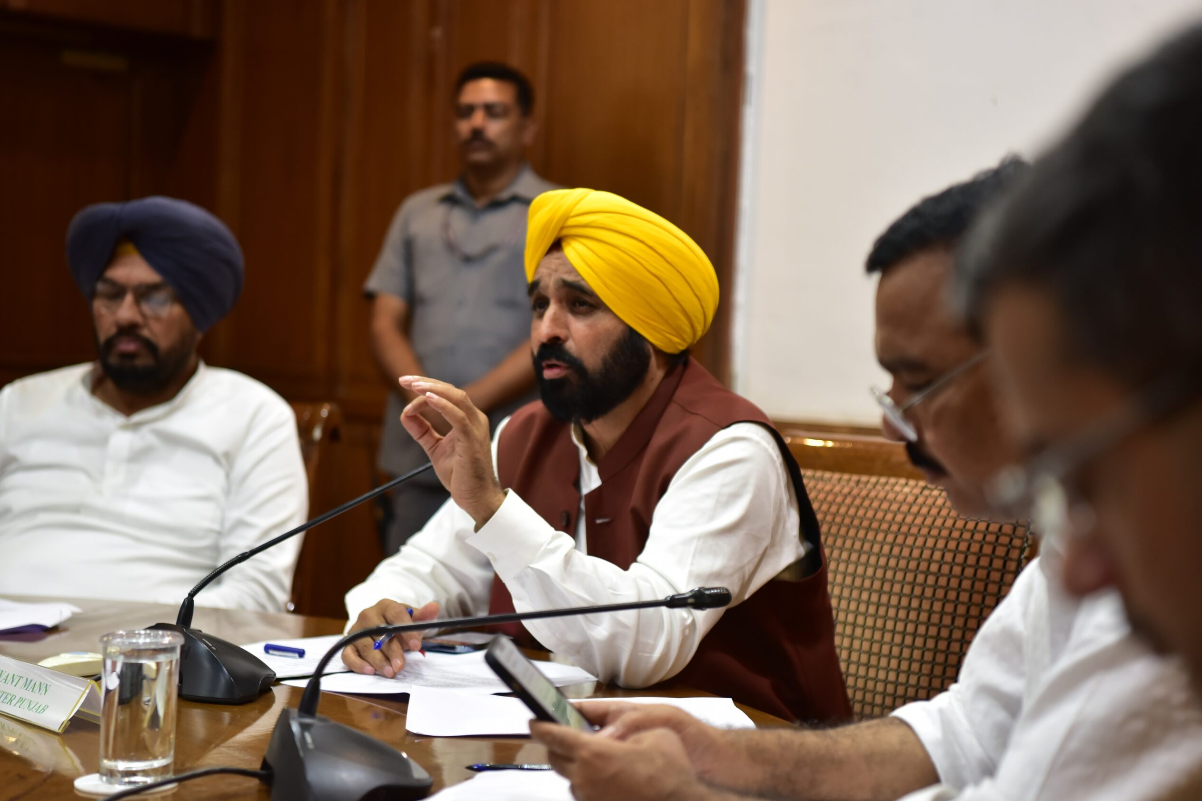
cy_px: 403
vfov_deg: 19.2
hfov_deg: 28.5
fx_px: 2370
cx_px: 597
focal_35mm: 71
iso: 1600
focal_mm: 70
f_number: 2.8
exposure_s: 1/80
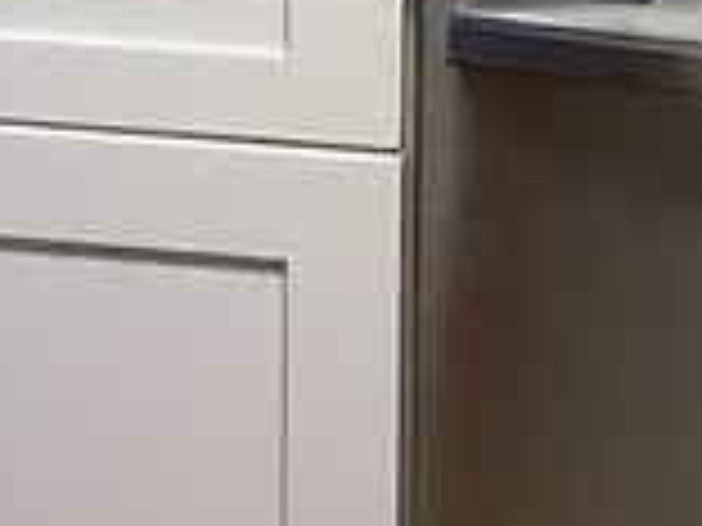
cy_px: -607
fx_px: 4137
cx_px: 122
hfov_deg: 9.7
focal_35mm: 204
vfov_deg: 7.0
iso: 200
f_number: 2.4
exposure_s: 1/60
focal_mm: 3.3
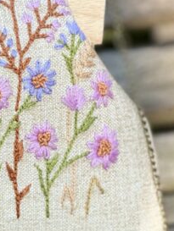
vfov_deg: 5.6
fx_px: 2357
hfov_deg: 4.2
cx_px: -76
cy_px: 129
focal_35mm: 352
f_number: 2.8
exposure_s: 1/101
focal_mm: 15.66
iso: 50
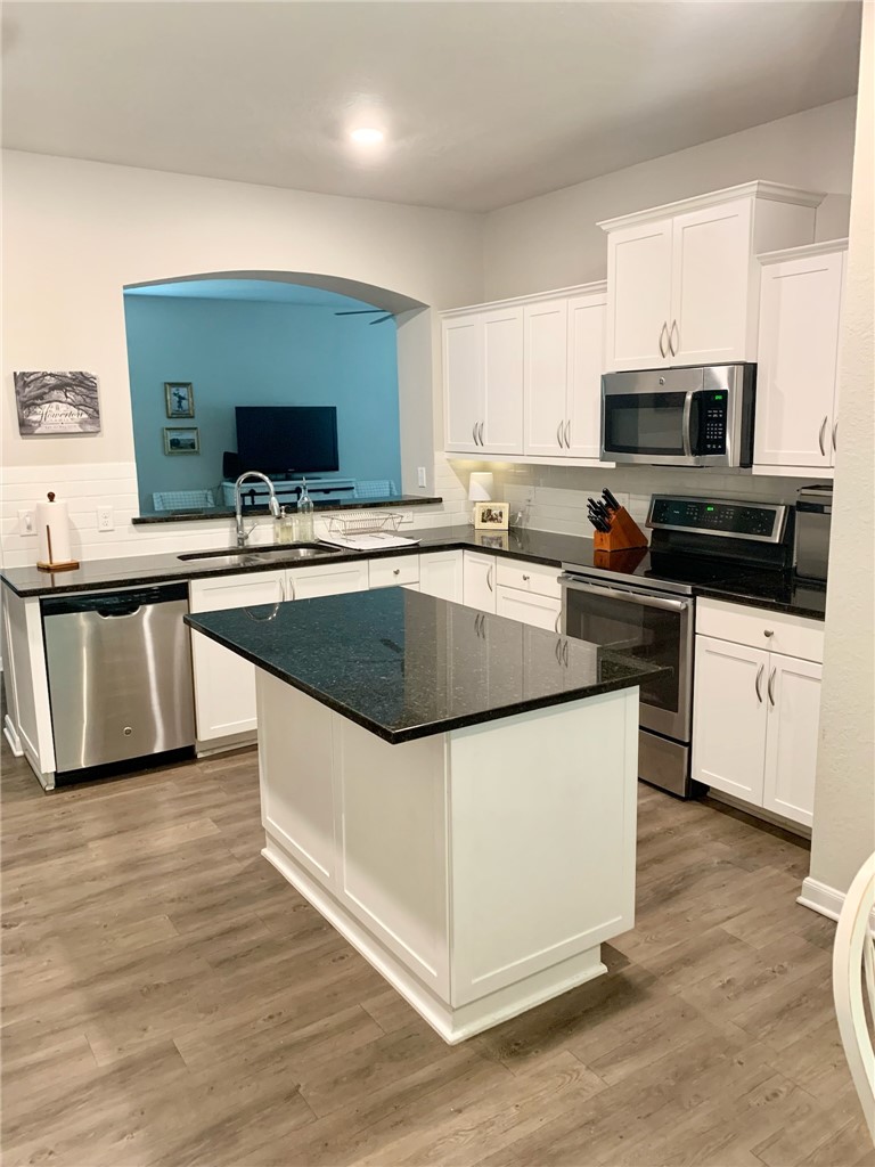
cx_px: 438
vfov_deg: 67.3
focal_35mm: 26
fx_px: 876
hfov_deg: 53.1
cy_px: 584
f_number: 1.8
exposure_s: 1/40
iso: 320
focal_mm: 4.25
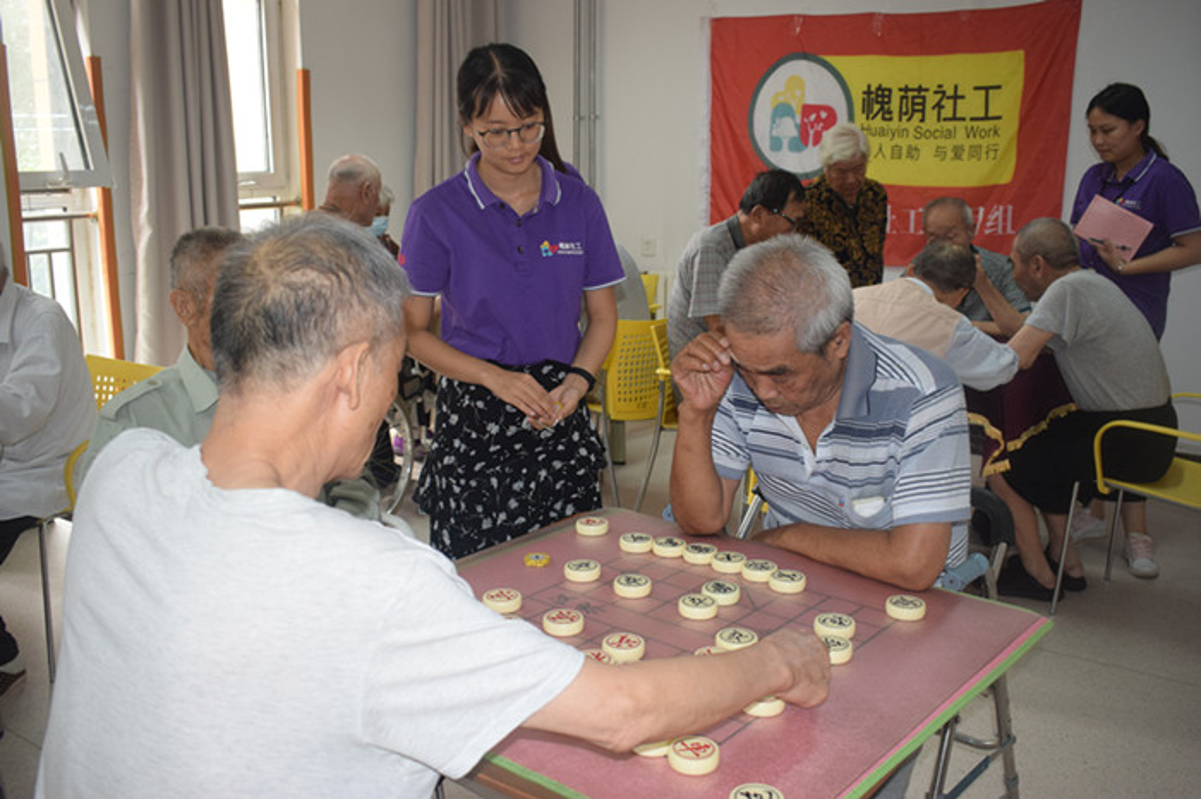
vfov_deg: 39.9
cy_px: 400
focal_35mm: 33
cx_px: 600
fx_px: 1100
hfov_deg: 57.2
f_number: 4
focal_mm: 22
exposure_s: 1/60
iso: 800
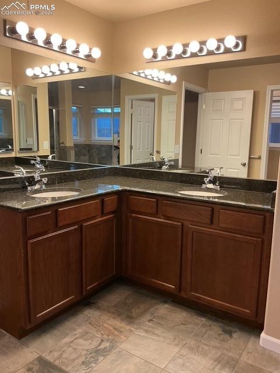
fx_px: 313
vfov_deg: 61.7
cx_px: 140
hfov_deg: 48.2
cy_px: 186
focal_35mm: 29
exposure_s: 1/50
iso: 64
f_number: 1.8
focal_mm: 3
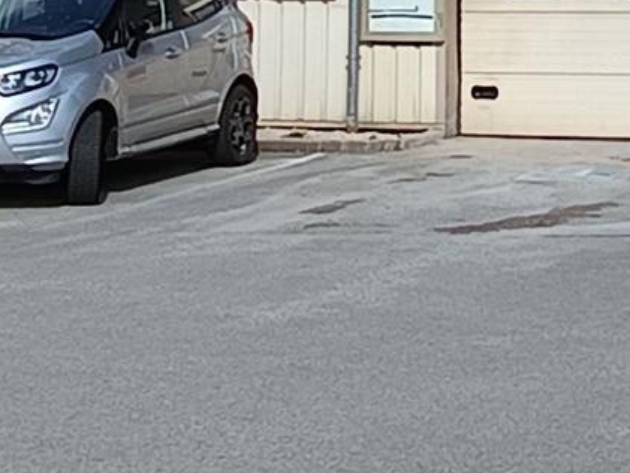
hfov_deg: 26.3
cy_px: -391
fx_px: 1329
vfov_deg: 16.6
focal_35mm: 73
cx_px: 489
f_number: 2.2
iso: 52
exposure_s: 1/1086
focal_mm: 1.65
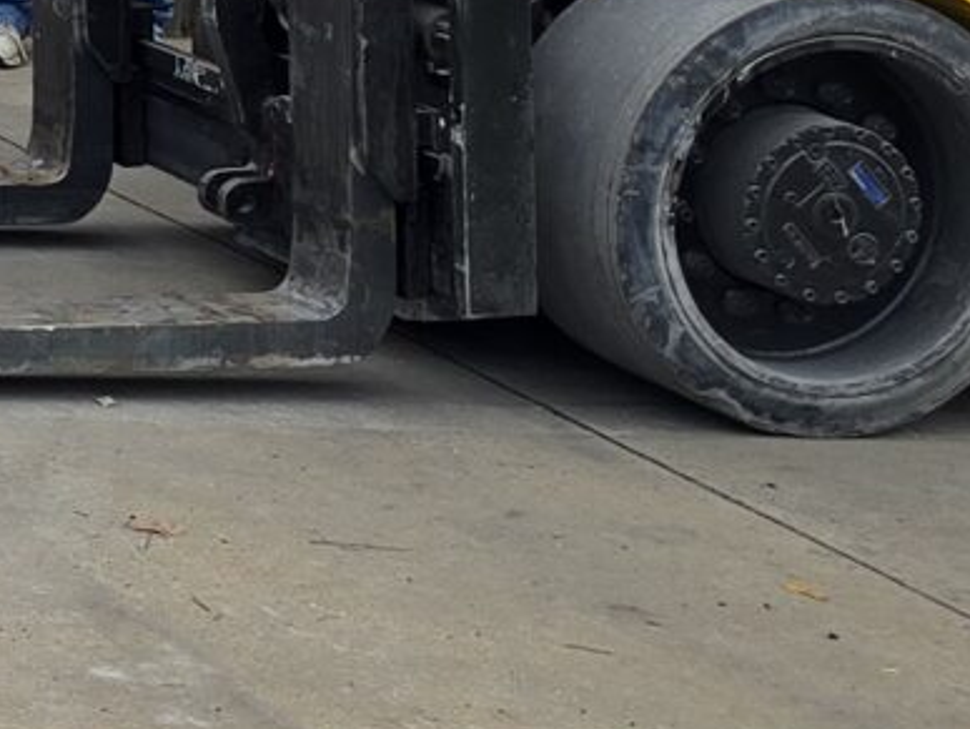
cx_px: -1150
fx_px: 4263
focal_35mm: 152
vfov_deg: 9.5
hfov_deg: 11.3
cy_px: -398
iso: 12
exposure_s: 1/334
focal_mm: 6.3
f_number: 1.7
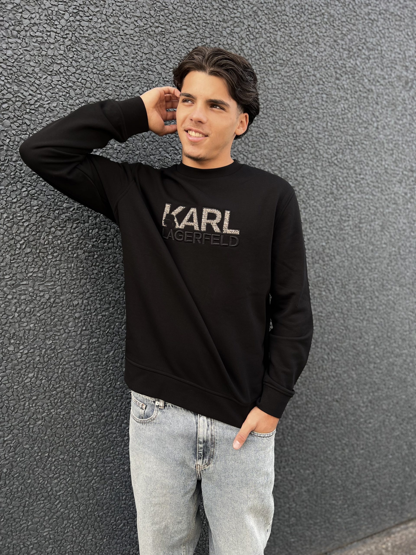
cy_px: 278
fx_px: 417
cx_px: 208
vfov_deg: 67.3
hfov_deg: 53.1
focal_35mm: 26
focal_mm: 5.7
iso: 50
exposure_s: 1/180
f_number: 1.5
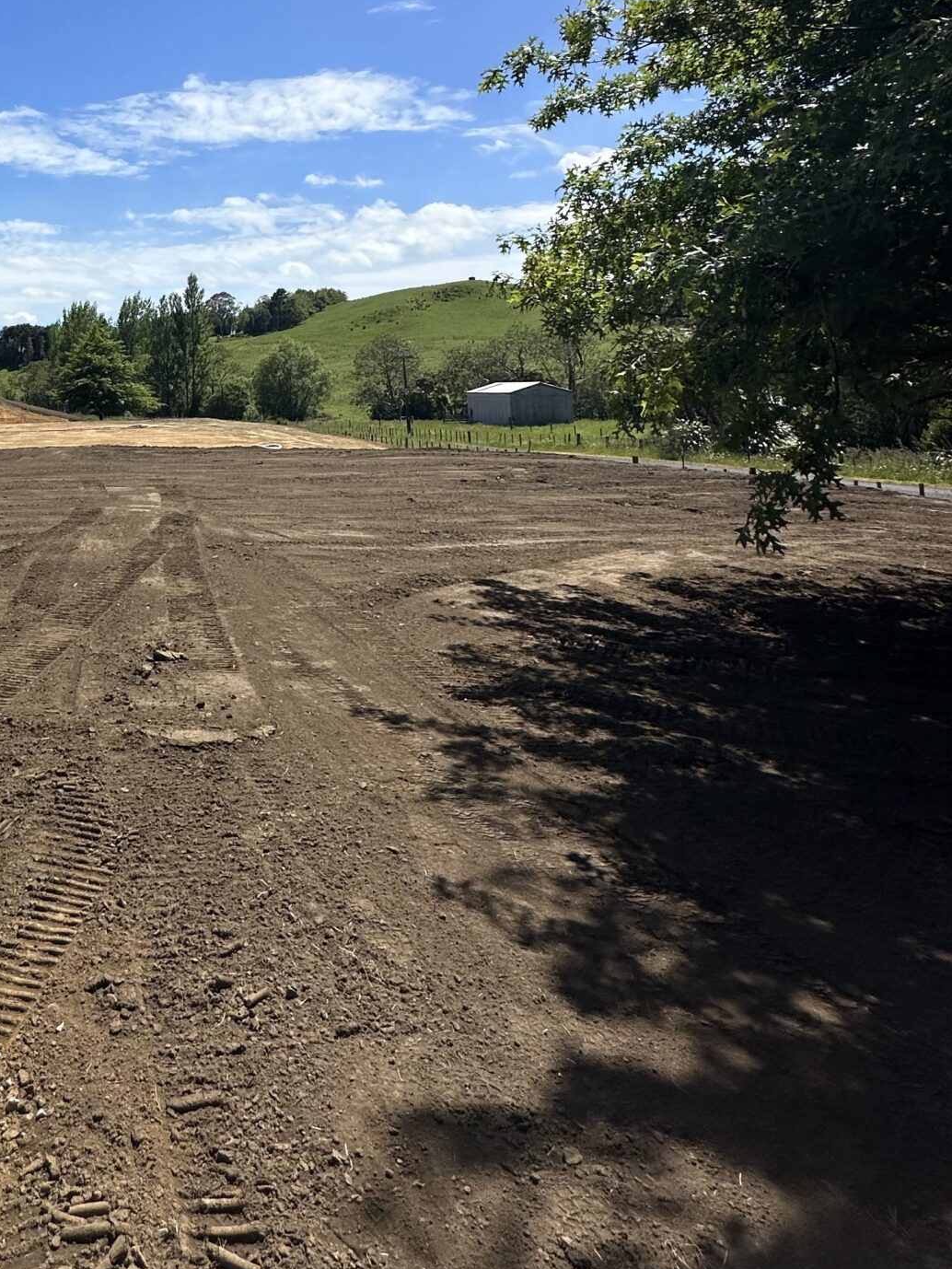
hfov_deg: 47.8
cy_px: 292
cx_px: 99
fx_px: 953
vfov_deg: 62.7
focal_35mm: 26
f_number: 2.2
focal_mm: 2.22
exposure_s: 1/3205
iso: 50
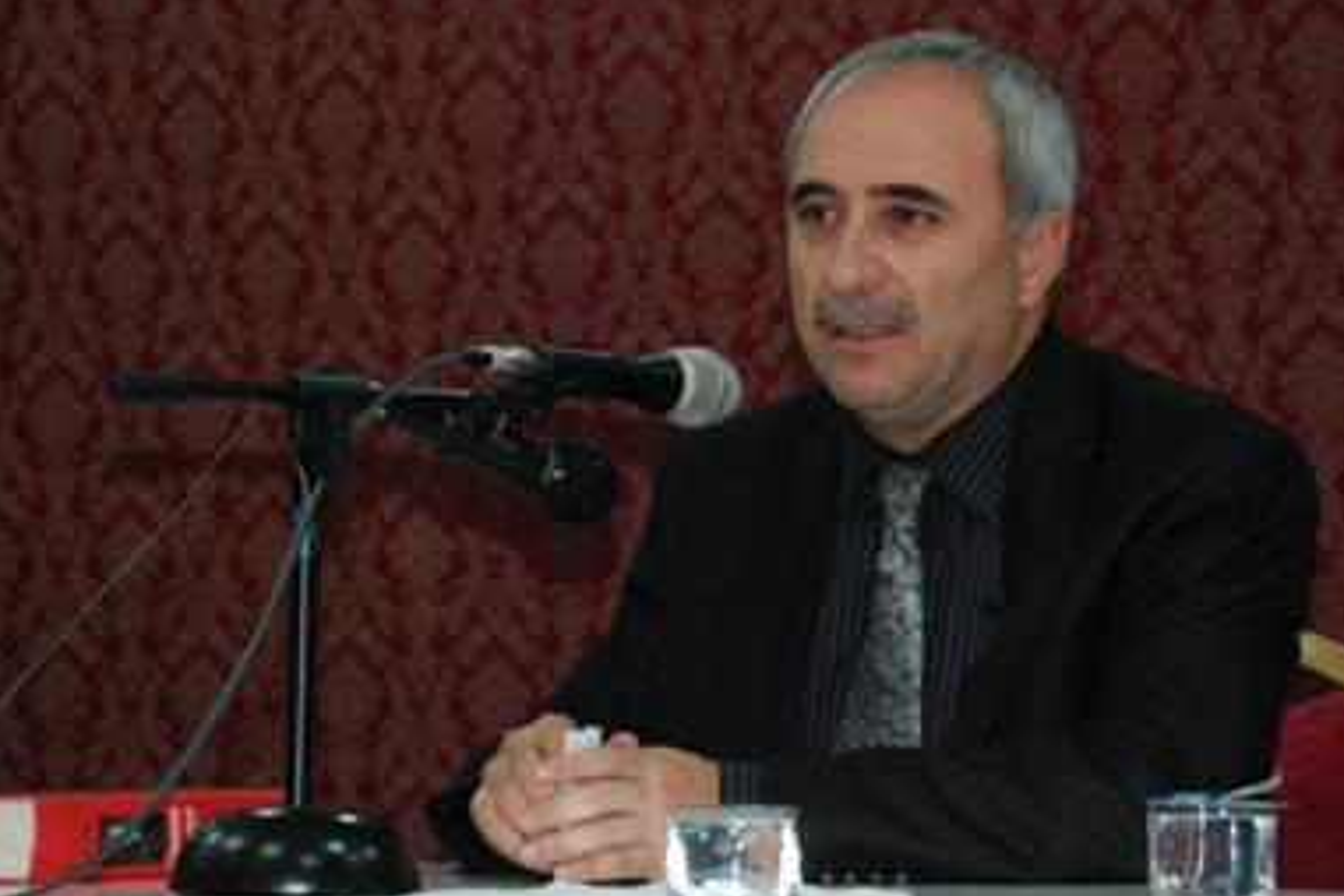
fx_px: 5936
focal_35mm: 159
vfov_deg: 8.6
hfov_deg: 12.9
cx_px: 723
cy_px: 430
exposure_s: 1/60
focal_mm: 90
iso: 800
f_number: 5.6
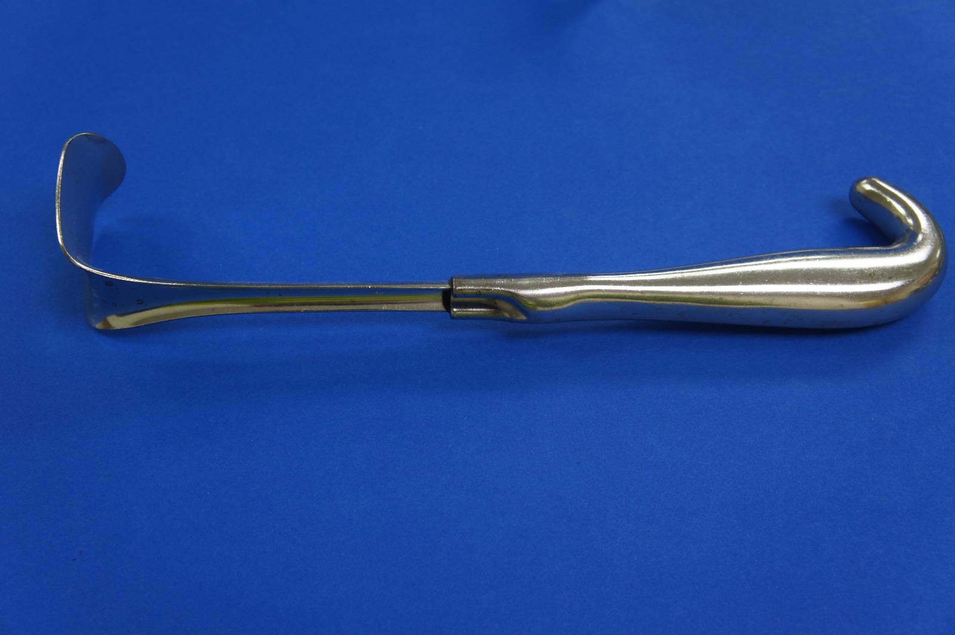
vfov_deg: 29.8
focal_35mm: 45
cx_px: 478
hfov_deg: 43.6
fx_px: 1193
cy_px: 318
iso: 200
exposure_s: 1/15
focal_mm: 30
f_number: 5.6
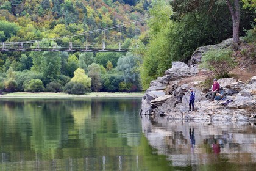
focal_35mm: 130
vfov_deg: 10.5
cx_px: 128
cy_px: 86
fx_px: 924
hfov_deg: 15.8
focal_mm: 130
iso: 800
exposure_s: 1/250
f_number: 9
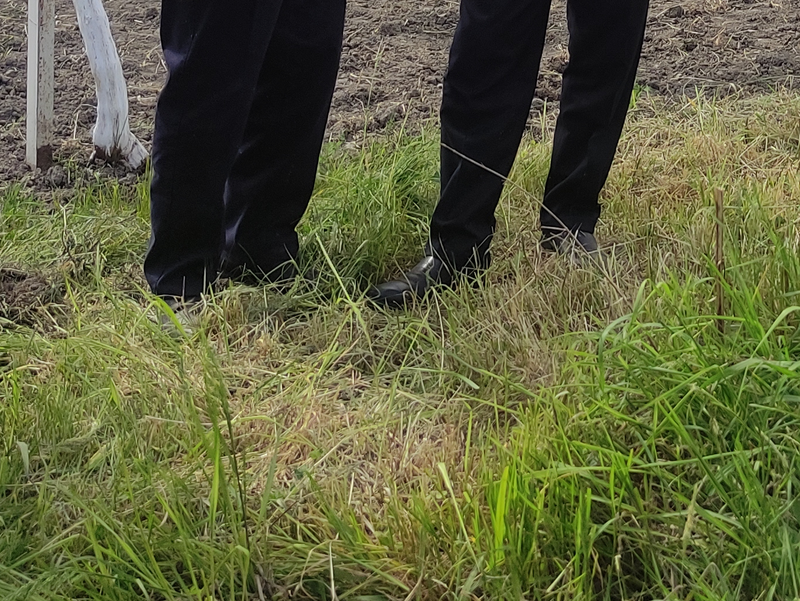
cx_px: 723
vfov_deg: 16.5
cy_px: -212
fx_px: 1942
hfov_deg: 22.7
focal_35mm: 84
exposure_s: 1/2069
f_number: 1.89
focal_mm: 5.43
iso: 100
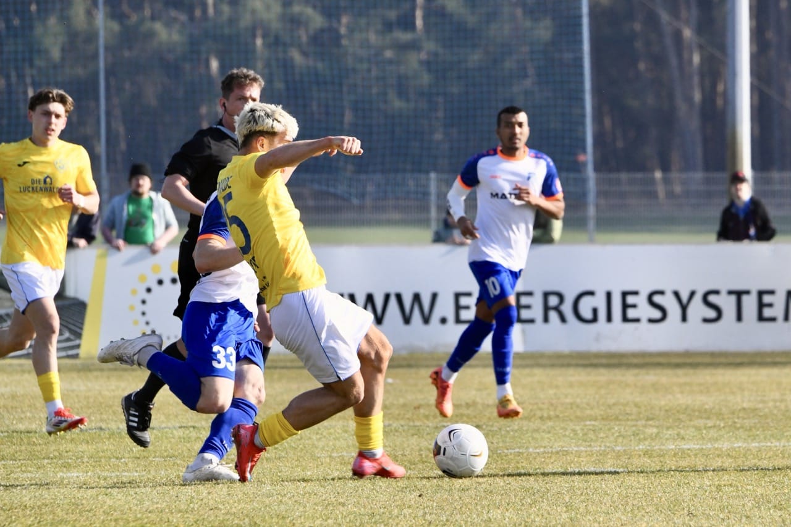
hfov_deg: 5.4
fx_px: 8348
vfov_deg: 3.6
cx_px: 396
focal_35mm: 380
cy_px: 264
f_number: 11
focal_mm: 380
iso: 2500
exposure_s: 1/1600
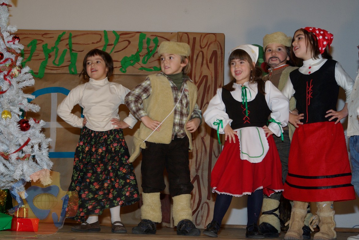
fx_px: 715
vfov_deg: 19.1
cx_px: 182
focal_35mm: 72
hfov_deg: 28.2
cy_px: 123
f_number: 5.6
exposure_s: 1/60
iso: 400
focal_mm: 43
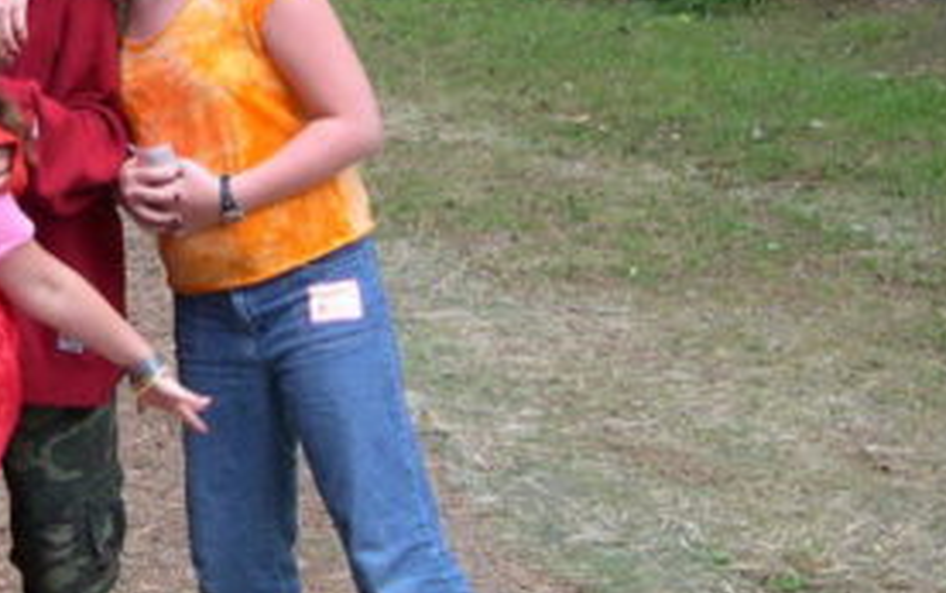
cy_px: 113
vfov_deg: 11.7
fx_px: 2890
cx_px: -165
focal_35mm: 112
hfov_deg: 17.8
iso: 100
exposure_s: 1/60.1
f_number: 2.8
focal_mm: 8
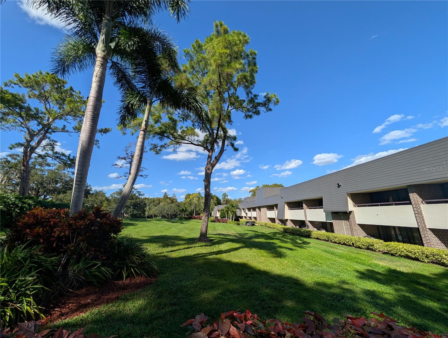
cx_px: 224
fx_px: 156
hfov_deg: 110.5
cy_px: 169
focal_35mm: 12
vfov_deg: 94.6
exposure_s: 1/3663
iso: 52
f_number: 1.7
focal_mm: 2.02
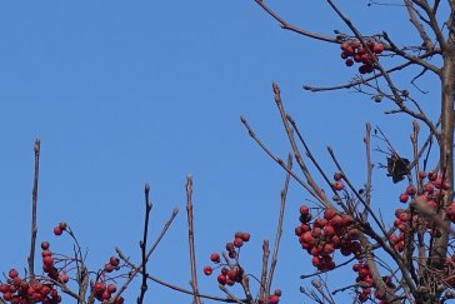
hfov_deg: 6.7
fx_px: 3894
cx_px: 170
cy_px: 437
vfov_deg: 4.4
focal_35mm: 308
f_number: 5.6
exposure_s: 1/640
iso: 125
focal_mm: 25.7
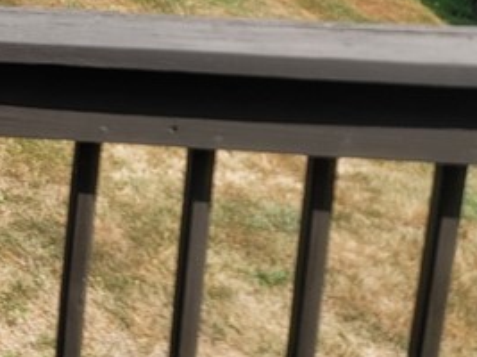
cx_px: -406
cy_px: -157
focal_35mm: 96
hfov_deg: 16.7
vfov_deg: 14.5
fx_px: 1322
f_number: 1.8
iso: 20
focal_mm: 7
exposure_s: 1/648
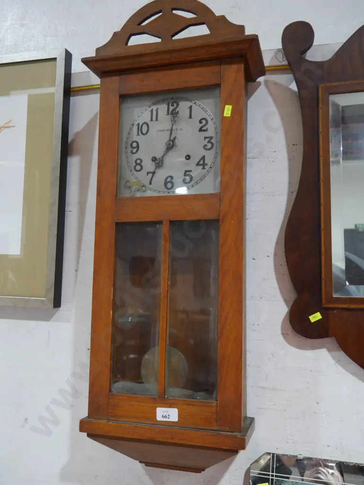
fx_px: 448
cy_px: 242
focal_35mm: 32
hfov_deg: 44.2
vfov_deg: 56.8
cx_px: 182
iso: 800
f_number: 3.6
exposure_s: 1/60
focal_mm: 16
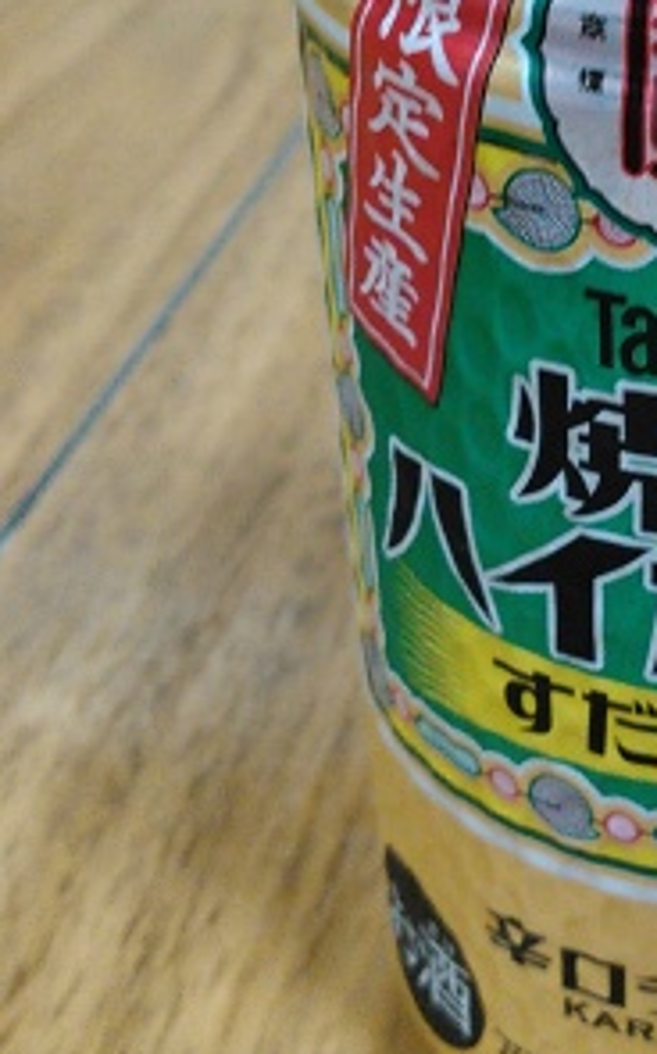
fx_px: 1980
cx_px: 771
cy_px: 386
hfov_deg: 18.0
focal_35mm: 69
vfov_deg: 29.7
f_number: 2.4
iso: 640
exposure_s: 1/16.7
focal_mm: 4
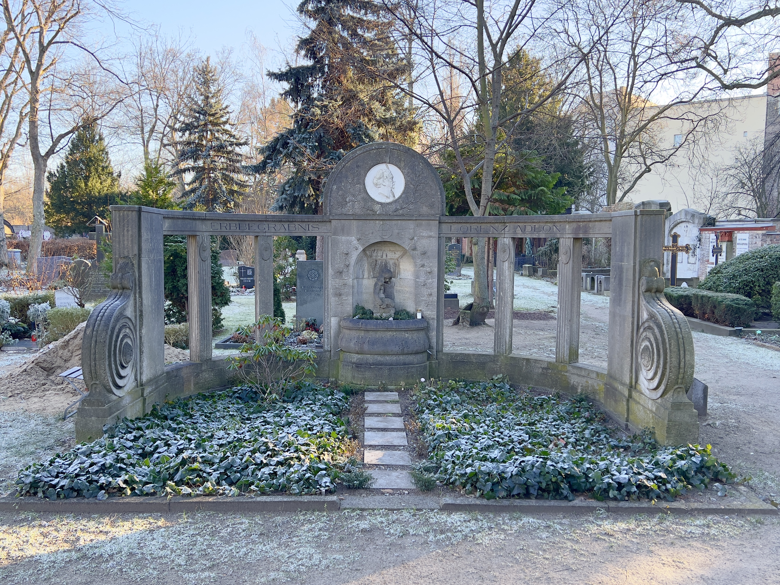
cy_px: 292
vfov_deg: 53.1
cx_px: 390
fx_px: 586
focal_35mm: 26
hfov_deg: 67.3
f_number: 1.5
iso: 50
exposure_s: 1/388
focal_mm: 5.7
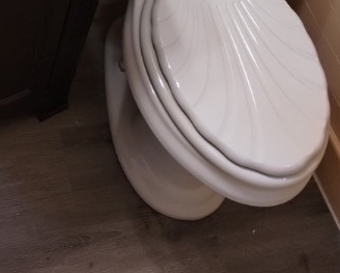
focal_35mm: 64
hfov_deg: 28.6
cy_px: -80
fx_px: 645
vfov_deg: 21.6
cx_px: 46
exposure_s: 1/30
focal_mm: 4.27
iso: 463
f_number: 1.8
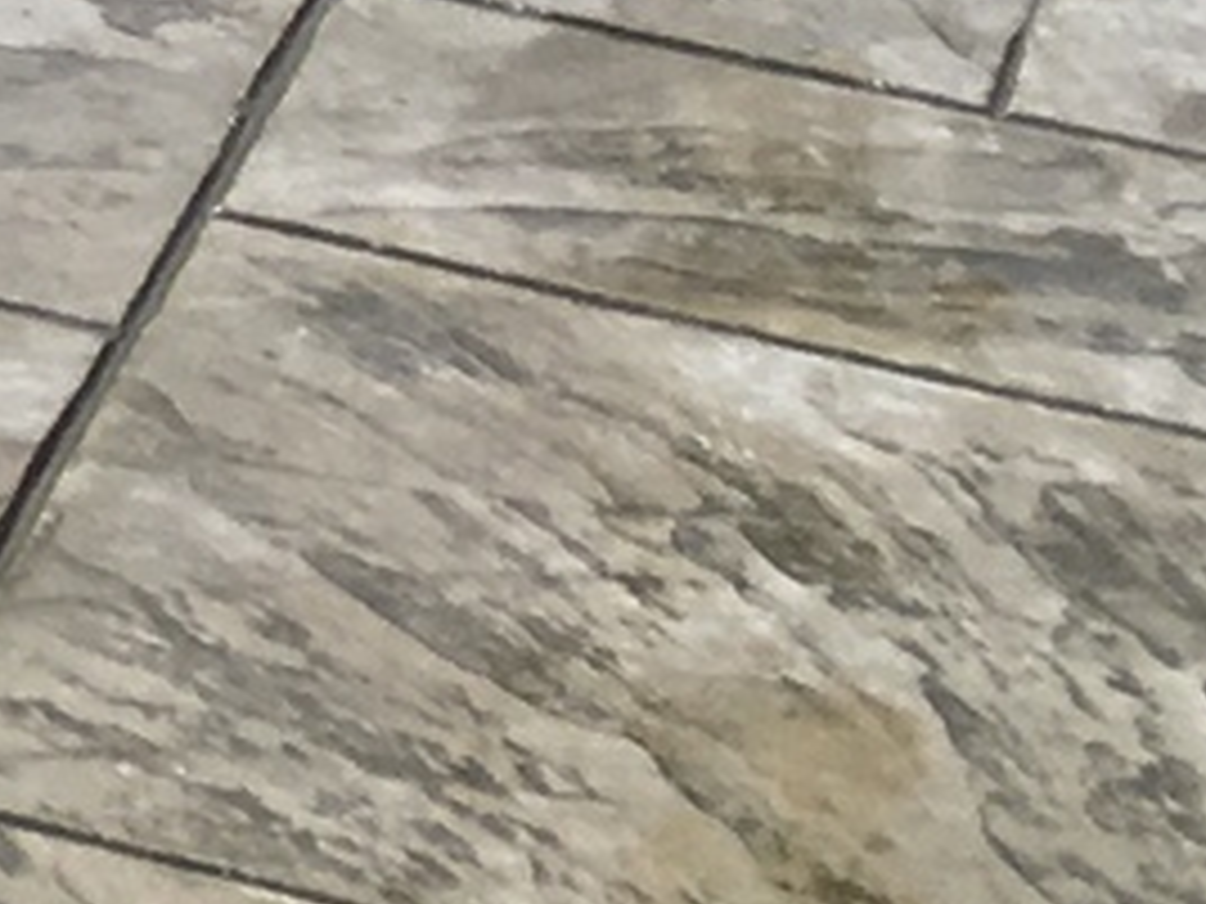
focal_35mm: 218
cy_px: -1489
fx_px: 7595
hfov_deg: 7.8
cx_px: -2466
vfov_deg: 6.4
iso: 25
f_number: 2.2
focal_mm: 4.15
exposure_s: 1/1538
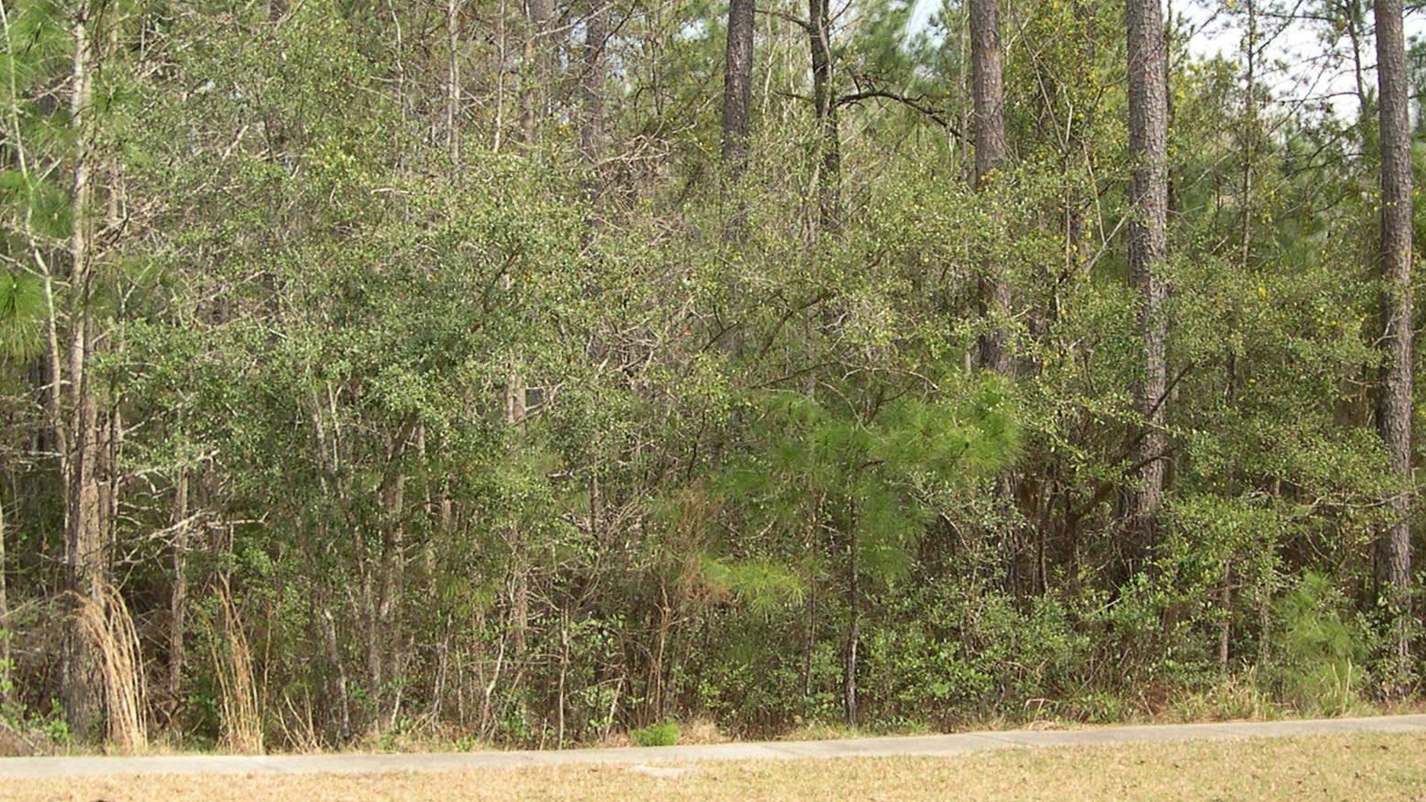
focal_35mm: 60
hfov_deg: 34.9
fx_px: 2269
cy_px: 357
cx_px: 672
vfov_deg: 20.0
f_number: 2.8
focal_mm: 8
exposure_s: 1/594
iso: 100
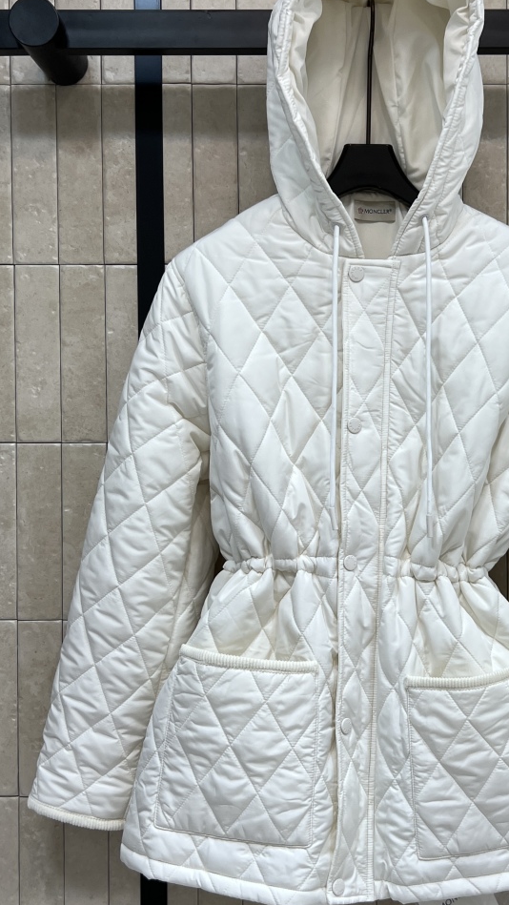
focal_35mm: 43
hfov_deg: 27.4
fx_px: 1031
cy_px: 480
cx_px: 370
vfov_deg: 47.3
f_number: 1.5
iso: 40
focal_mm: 5.7
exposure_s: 1/271
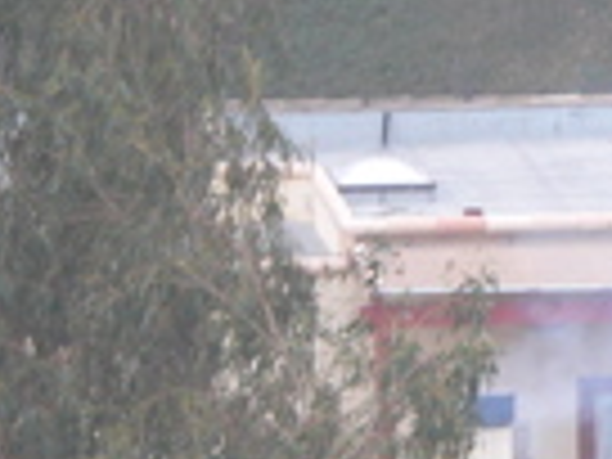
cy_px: 292
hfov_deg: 2.5
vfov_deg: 1.9
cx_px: 644
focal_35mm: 788
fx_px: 13932
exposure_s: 1/13
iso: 200
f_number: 2.8
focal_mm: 37.3
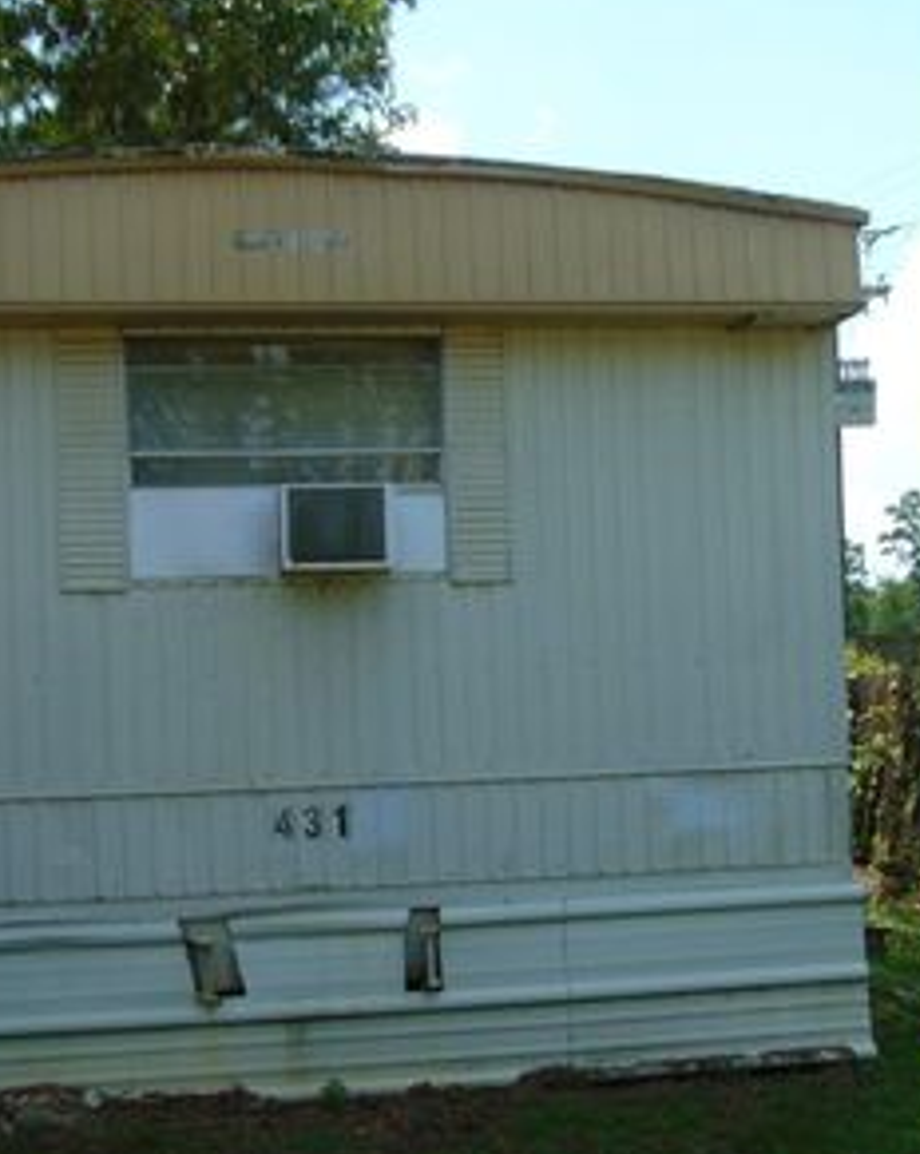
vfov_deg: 43.7
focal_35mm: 42
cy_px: 688
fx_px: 1433
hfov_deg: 35.5
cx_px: 385
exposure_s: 1/640
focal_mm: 4.5
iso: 80
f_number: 3
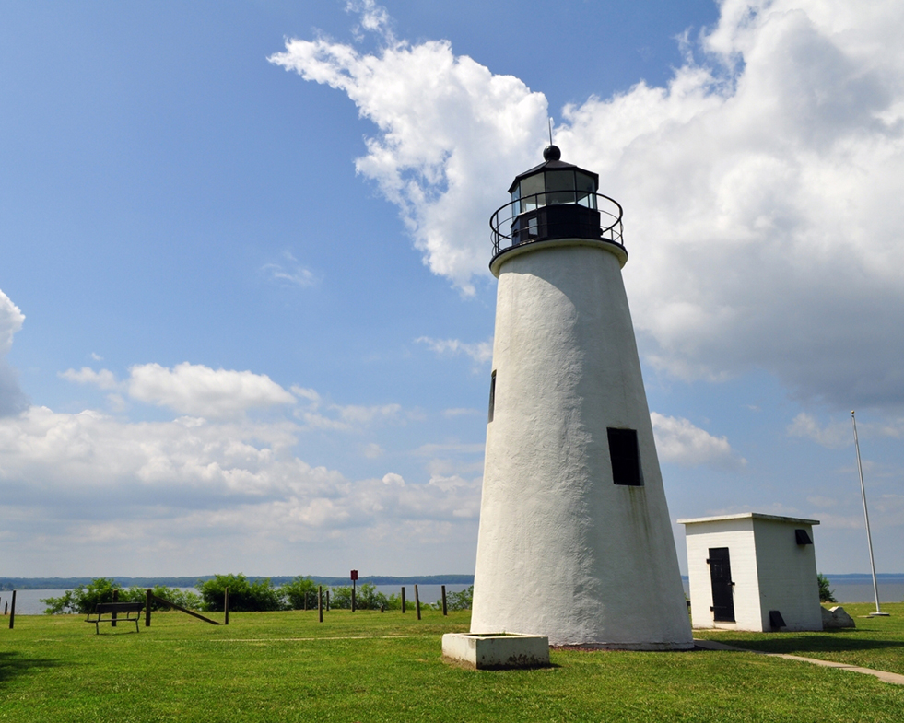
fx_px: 829
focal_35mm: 31
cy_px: 361
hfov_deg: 57.1
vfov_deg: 47.1
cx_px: 405
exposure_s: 1/500
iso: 200
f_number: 11
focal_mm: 18
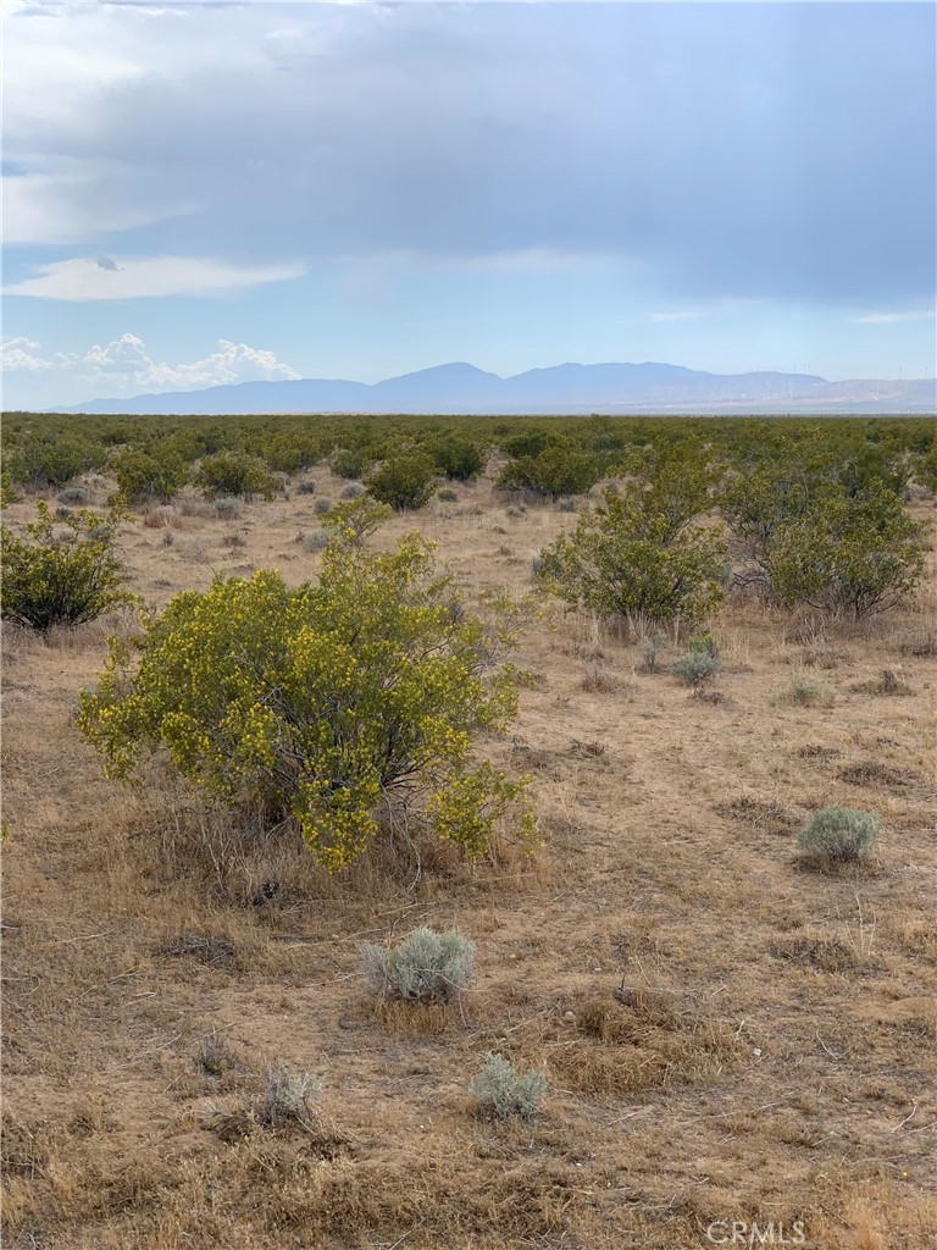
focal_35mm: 52
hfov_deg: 28.0
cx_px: 468
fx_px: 1877
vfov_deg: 36.8
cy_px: 625
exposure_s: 1/888
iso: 16
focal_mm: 6
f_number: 2.4
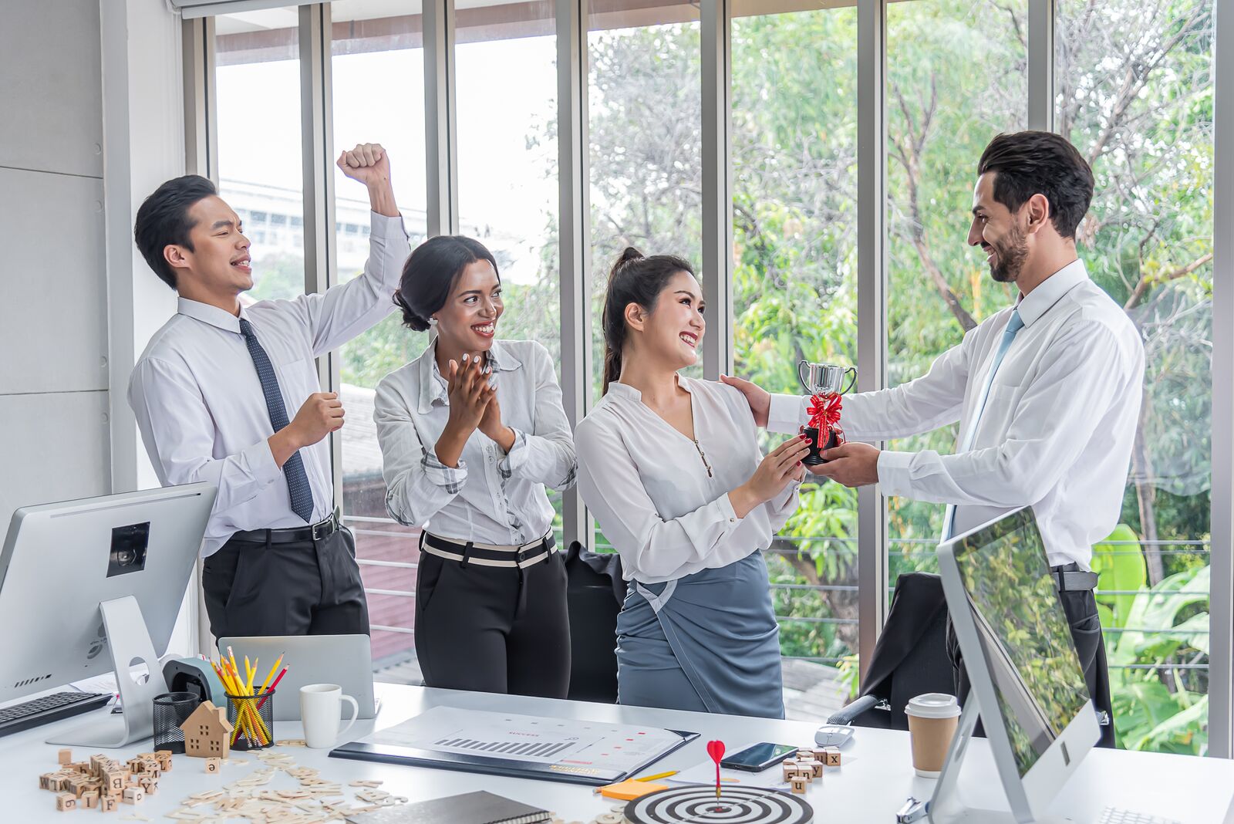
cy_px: 412
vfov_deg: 28.1
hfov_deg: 41.1
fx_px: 1646
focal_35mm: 48
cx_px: 617
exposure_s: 1/200
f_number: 4
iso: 500
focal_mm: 48
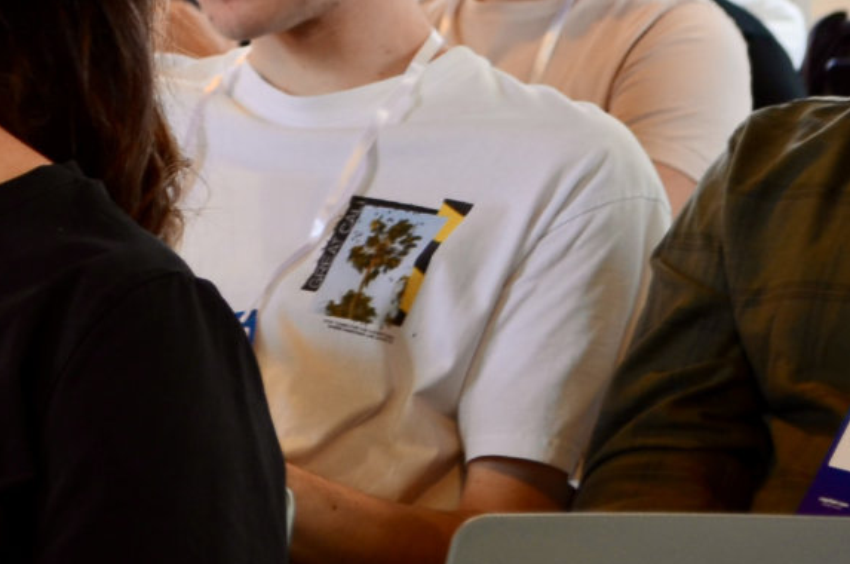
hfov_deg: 9.5
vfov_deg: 6.3
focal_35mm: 217
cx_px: 334
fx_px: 5122
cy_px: -65
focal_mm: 55
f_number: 5.6
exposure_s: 1/15
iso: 500
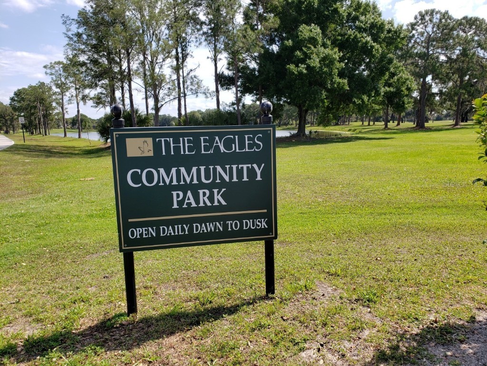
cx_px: 244
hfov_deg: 67.3
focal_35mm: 26
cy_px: 183
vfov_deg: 53.1
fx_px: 366
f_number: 2.4
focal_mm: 4.3
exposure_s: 1/1078
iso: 50
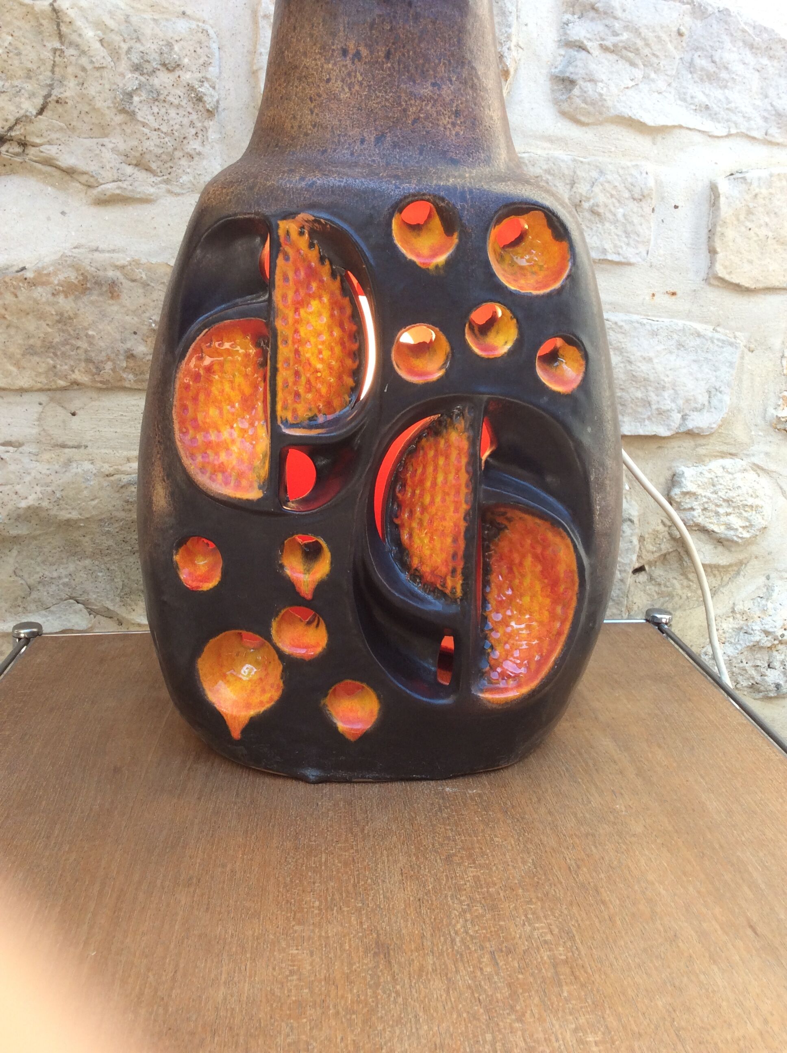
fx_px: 973
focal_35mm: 32
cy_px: 526
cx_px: 394
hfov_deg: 44.1
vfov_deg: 56.9
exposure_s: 1/123
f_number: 2.4
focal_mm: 3.3
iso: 32
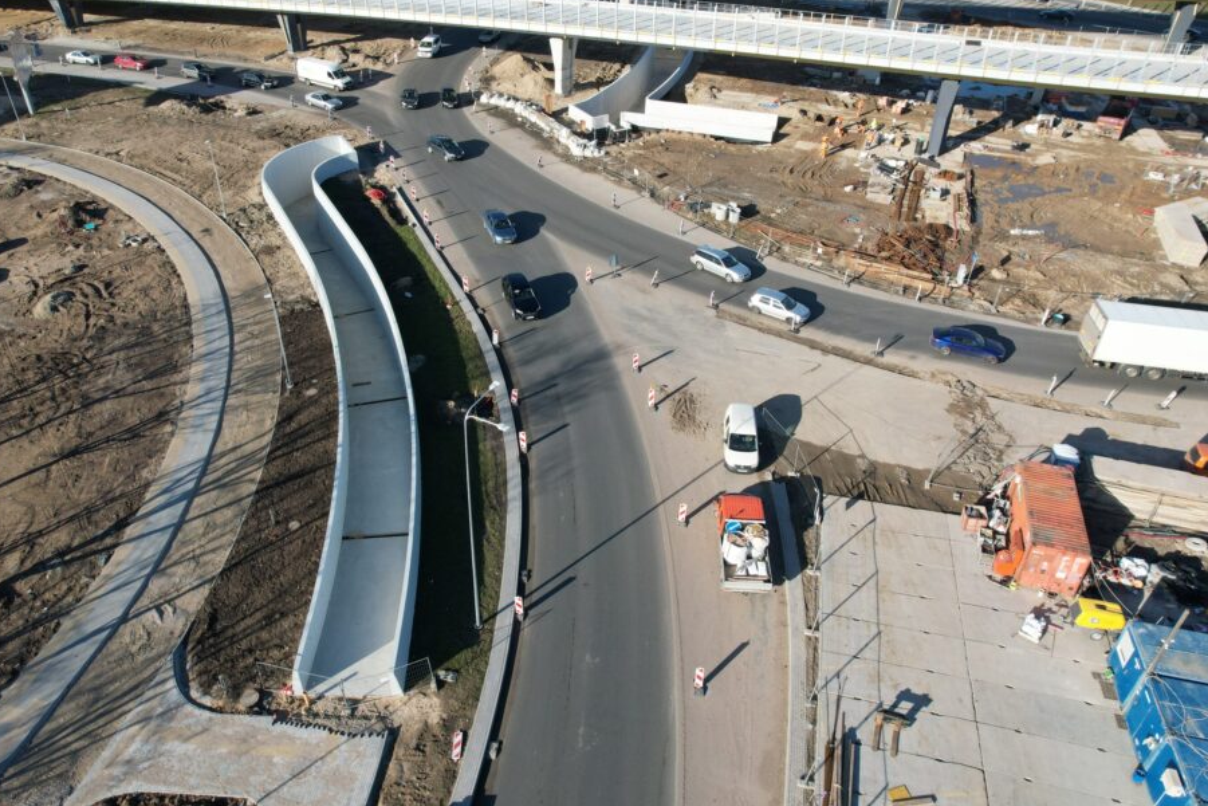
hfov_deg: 71.5
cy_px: 364
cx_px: 586
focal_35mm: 25
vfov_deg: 51.2
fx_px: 839
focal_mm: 8.38
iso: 200
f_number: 2.8
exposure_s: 1/1600
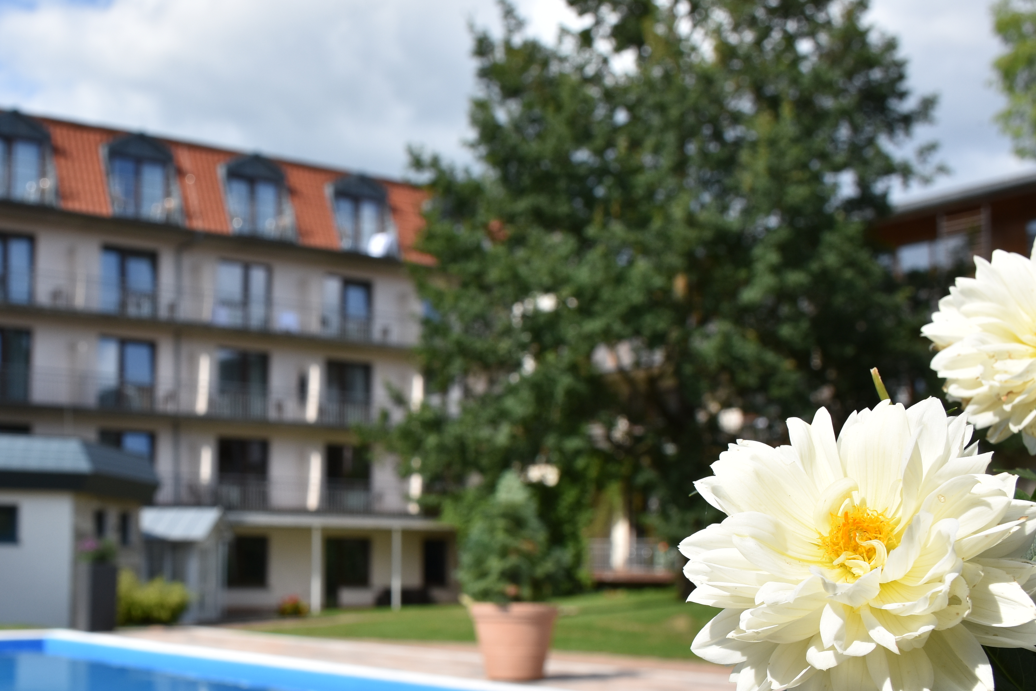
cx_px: 291
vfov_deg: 27.9
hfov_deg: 40.2
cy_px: 473
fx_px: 1381
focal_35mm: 48
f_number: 8
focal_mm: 20
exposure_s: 1/500
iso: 180
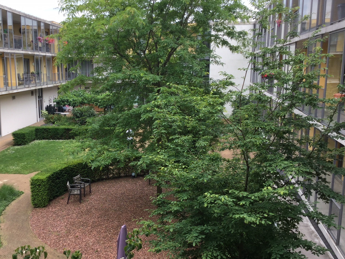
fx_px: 389
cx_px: 131
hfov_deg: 47.5
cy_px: 139
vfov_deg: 36.8
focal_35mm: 39
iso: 25
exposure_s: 1/254
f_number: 2.4
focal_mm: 3.3
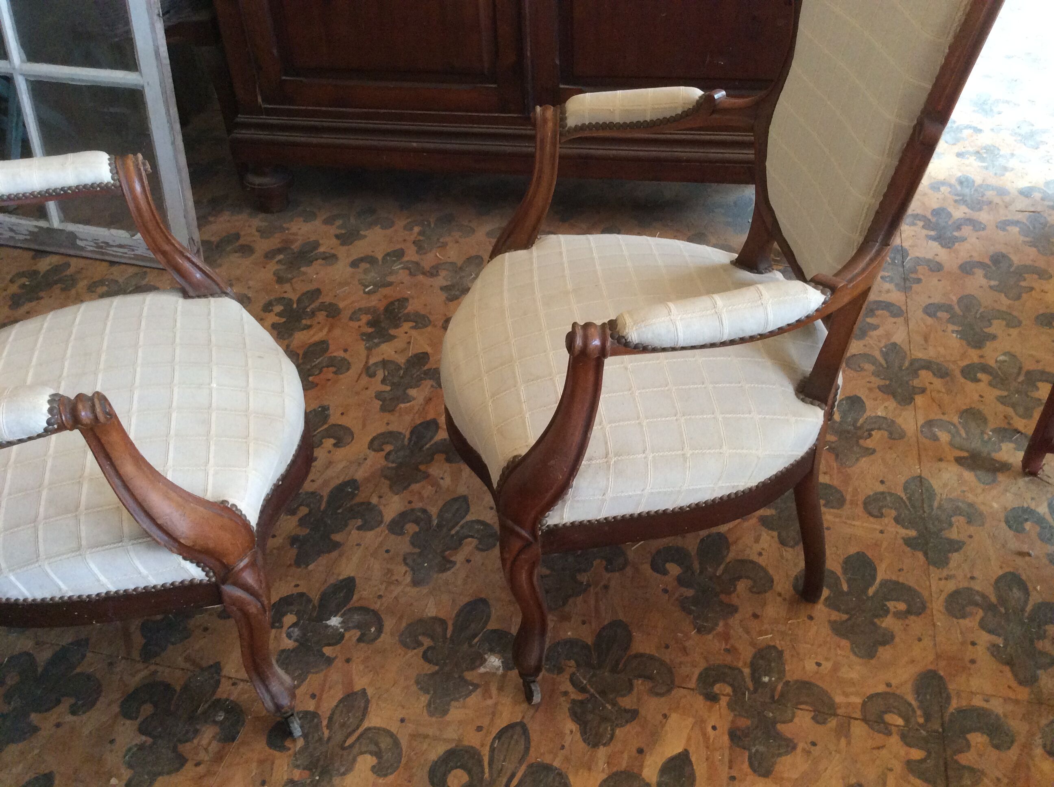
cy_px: 394
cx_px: 527
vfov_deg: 44.1
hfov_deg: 56.9
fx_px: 973
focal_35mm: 32
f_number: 2.4
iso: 160
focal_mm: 3.3
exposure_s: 1/25
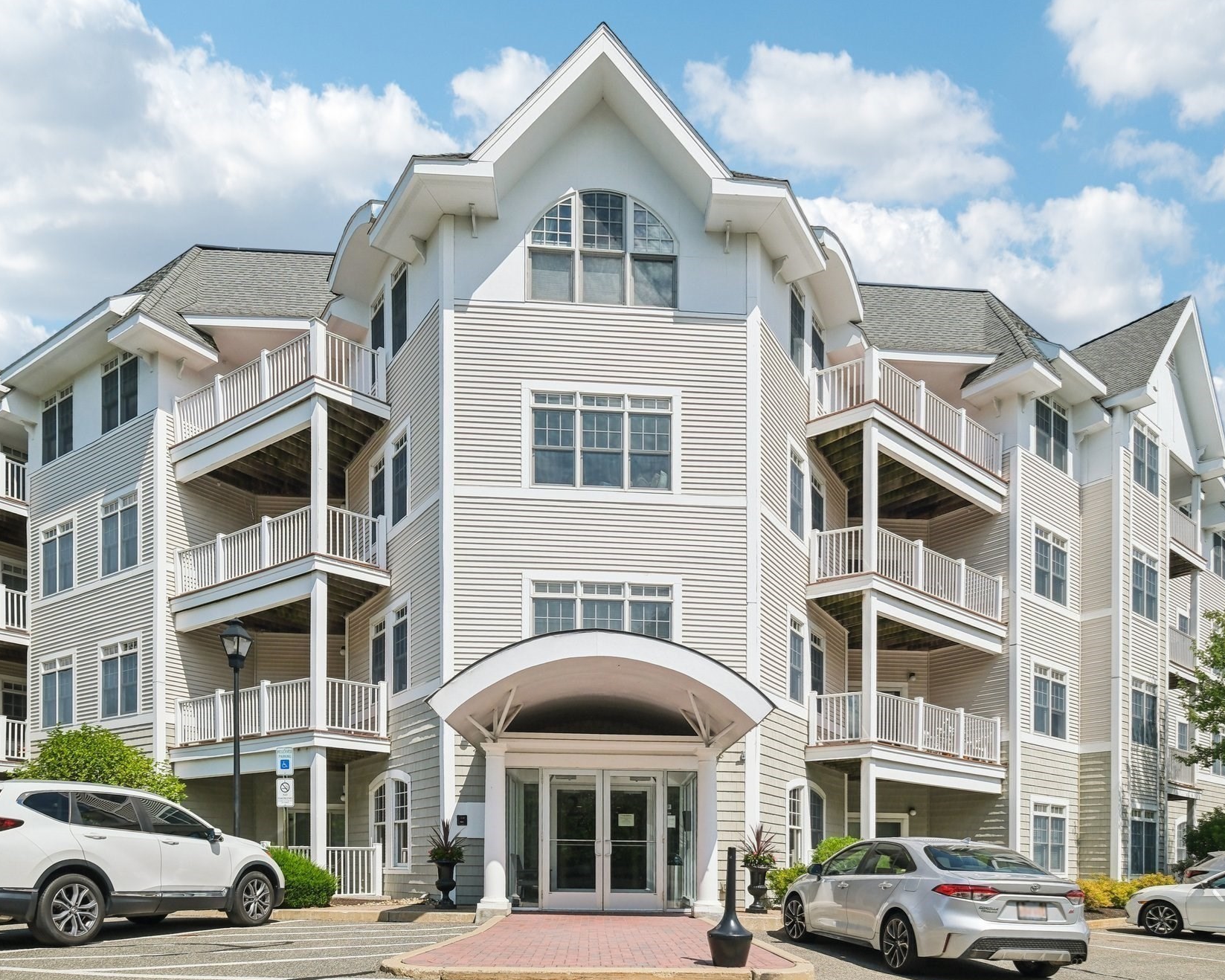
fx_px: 761
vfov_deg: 65.5
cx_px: 663
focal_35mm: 21
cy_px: 505
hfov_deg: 77.5
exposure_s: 1/1600
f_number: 5.6
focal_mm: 12
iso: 320
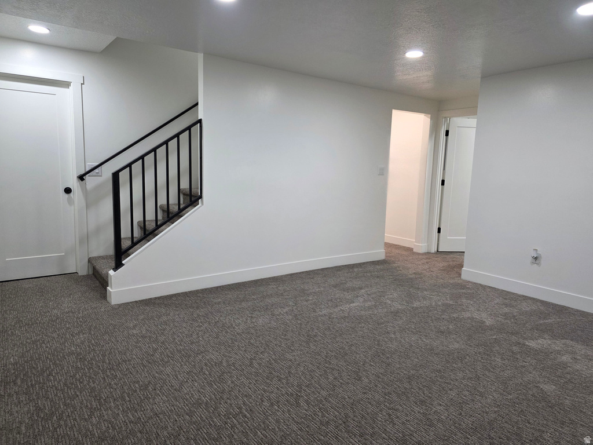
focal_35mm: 23
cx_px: 296
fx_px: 394
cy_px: 222
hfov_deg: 73.9
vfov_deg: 58.9
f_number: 1.7
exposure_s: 1/120
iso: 250
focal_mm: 6.3
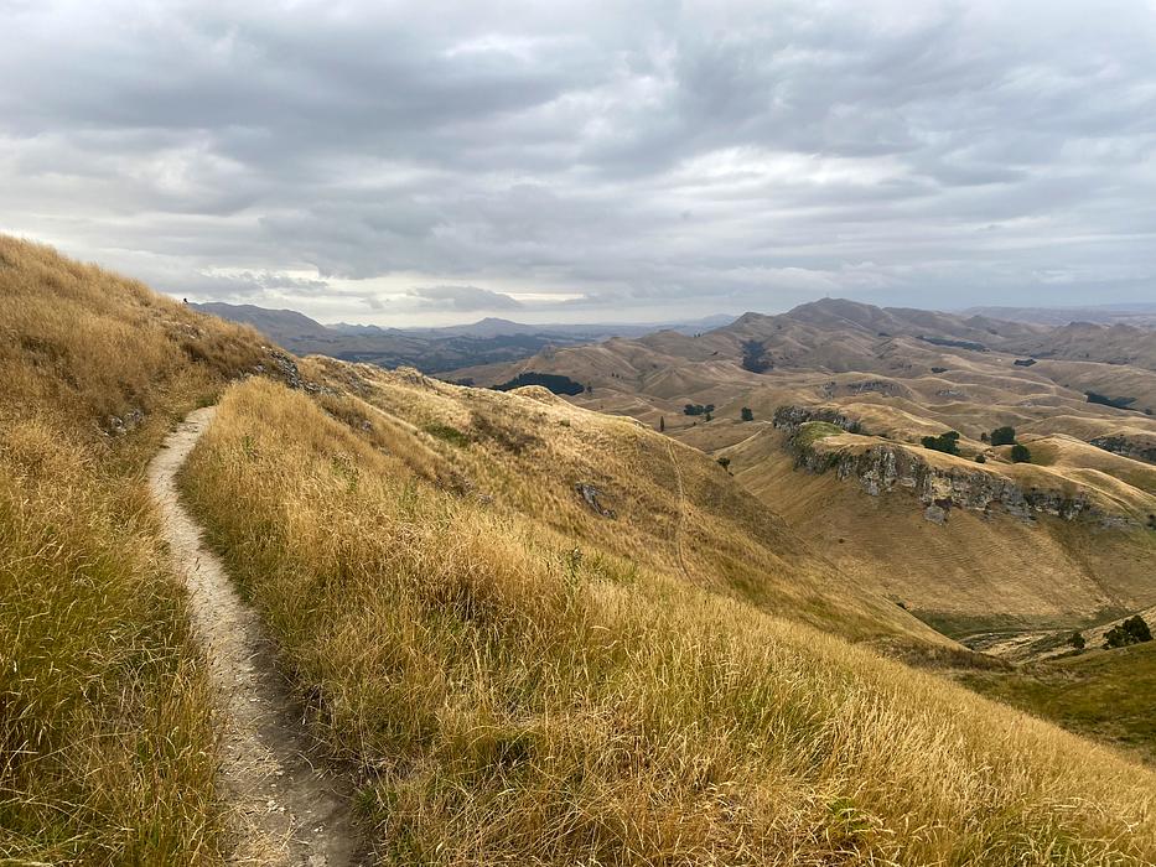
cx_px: 578
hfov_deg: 67.3
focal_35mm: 26
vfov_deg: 53.1
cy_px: 434
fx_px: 868
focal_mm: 4.25
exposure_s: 1/190
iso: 32
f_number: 1.8
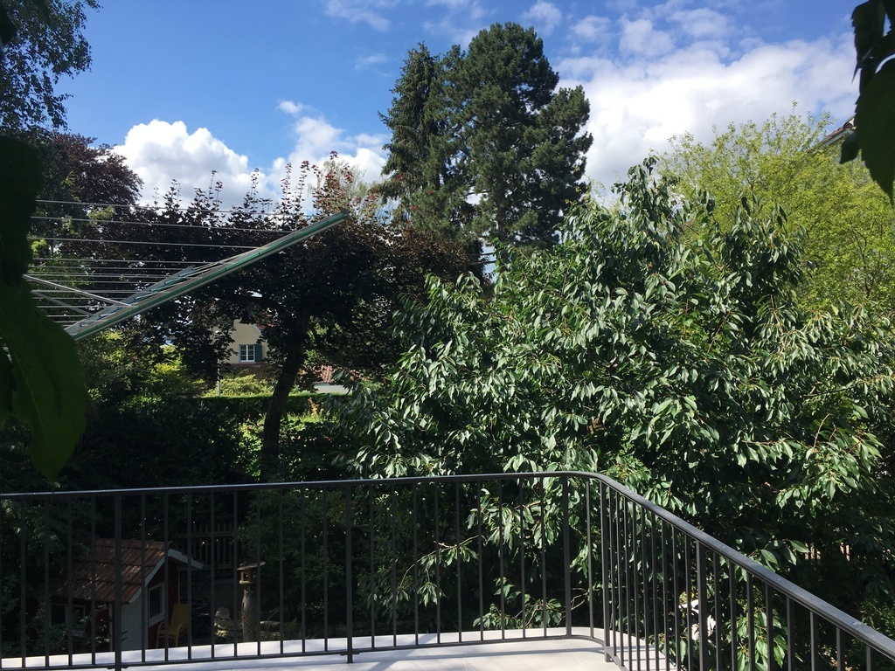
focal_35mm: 29
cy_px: 336
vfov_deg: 48.2
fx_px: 750
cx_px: 448
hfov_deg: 61.7
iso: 25
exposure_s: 1/1131
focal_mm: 4.15
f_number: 2.2
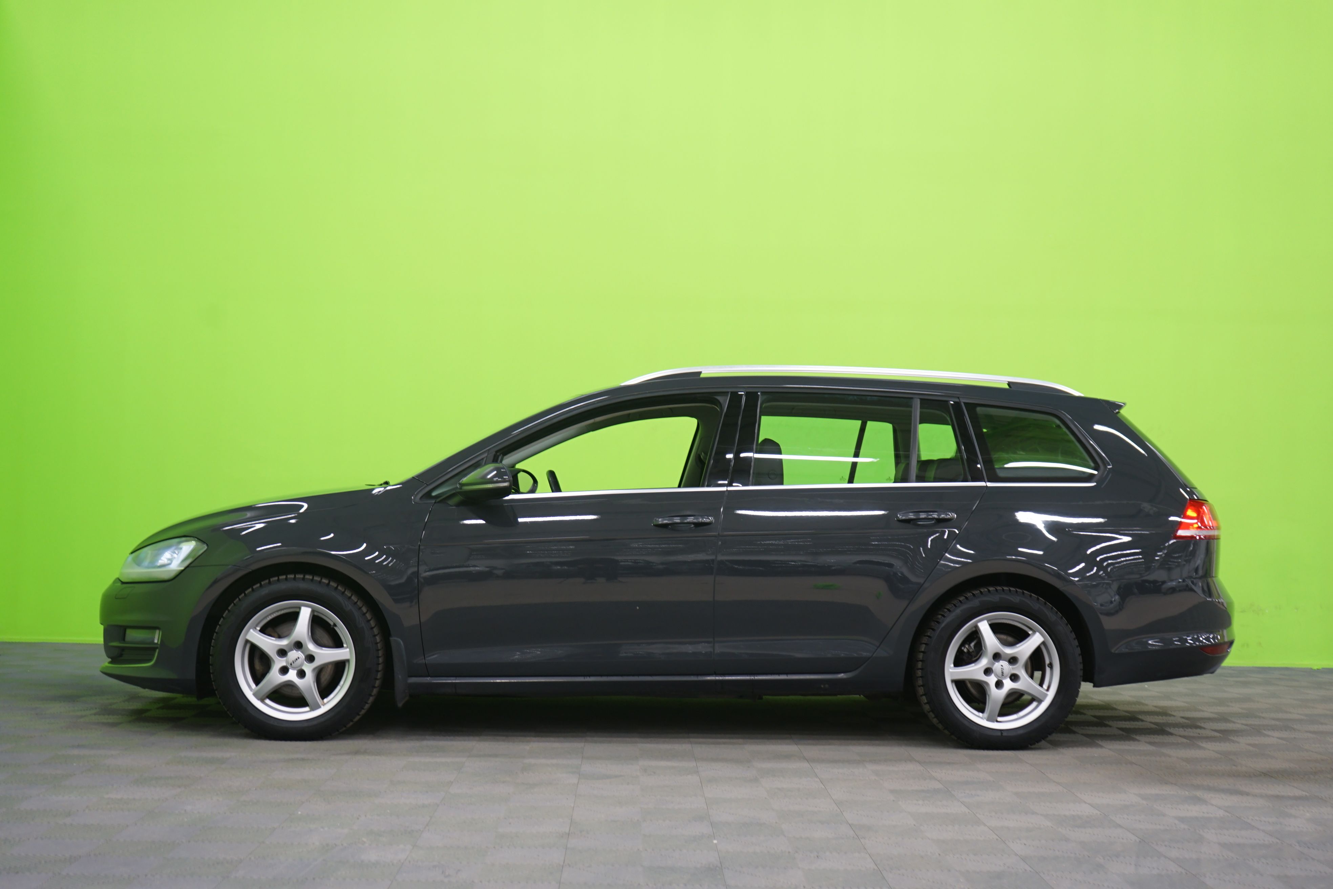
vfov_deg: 30.5
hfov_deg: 44.5
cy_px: 444
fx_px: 1629
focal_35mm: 44
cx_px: 666
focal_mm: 44
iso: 400
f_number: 4.5
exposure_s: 1/6
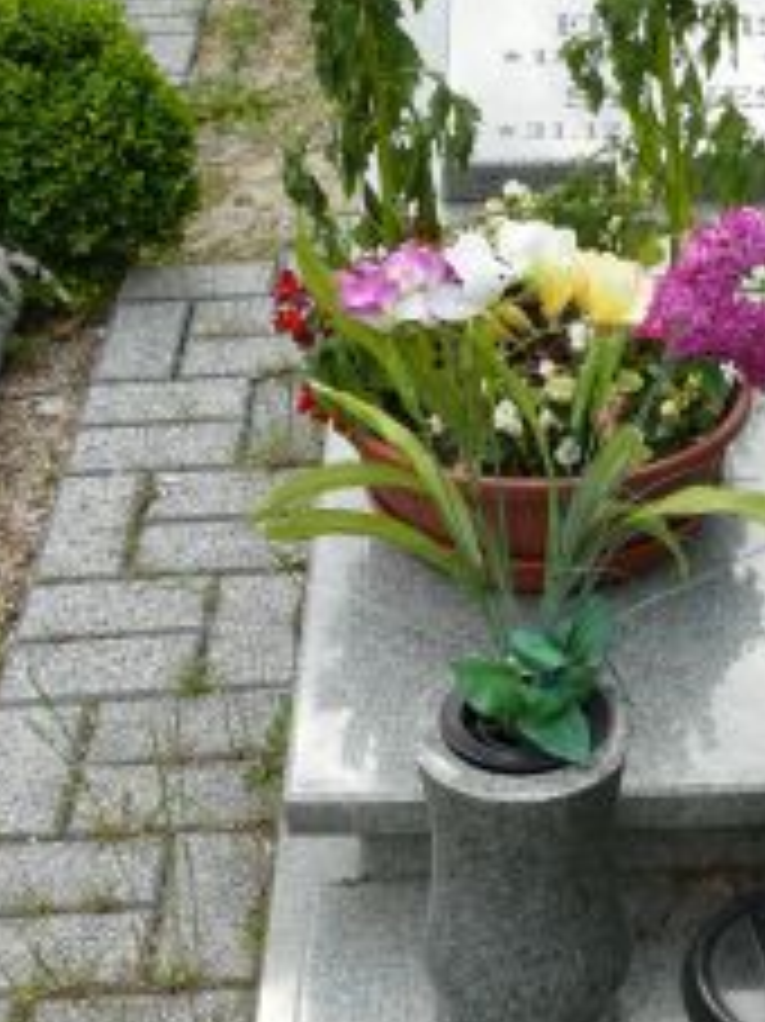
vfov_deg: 26.2
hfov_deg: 19.2
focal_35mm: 74
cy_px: 698
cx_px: 792
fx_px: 2183
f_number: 4
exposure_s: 1/160
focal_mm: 7.4
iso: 100
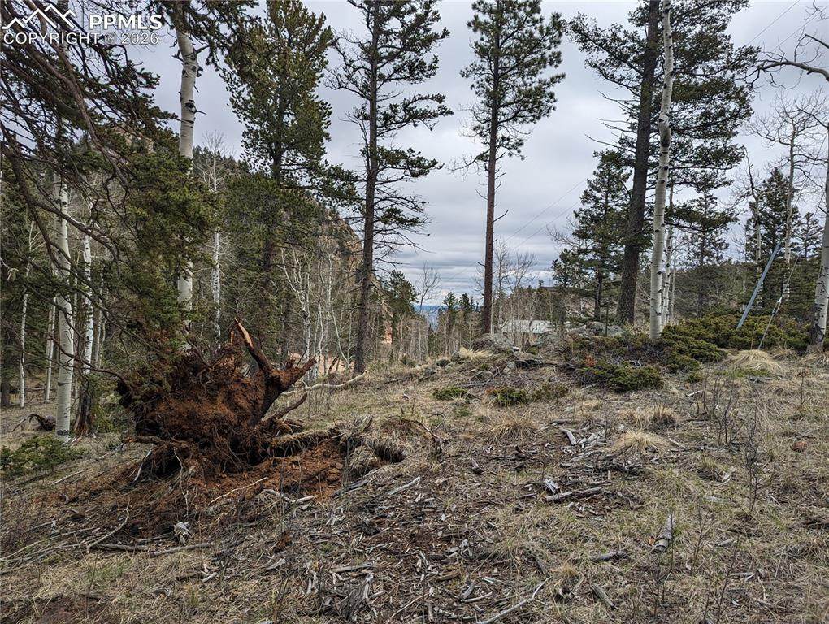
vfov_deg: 56.9
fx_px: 576
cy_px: 312
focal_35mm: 24
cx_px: 414
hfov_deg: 71.5
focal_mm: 6.81
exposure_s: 1/1953
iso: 46
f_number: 1.85
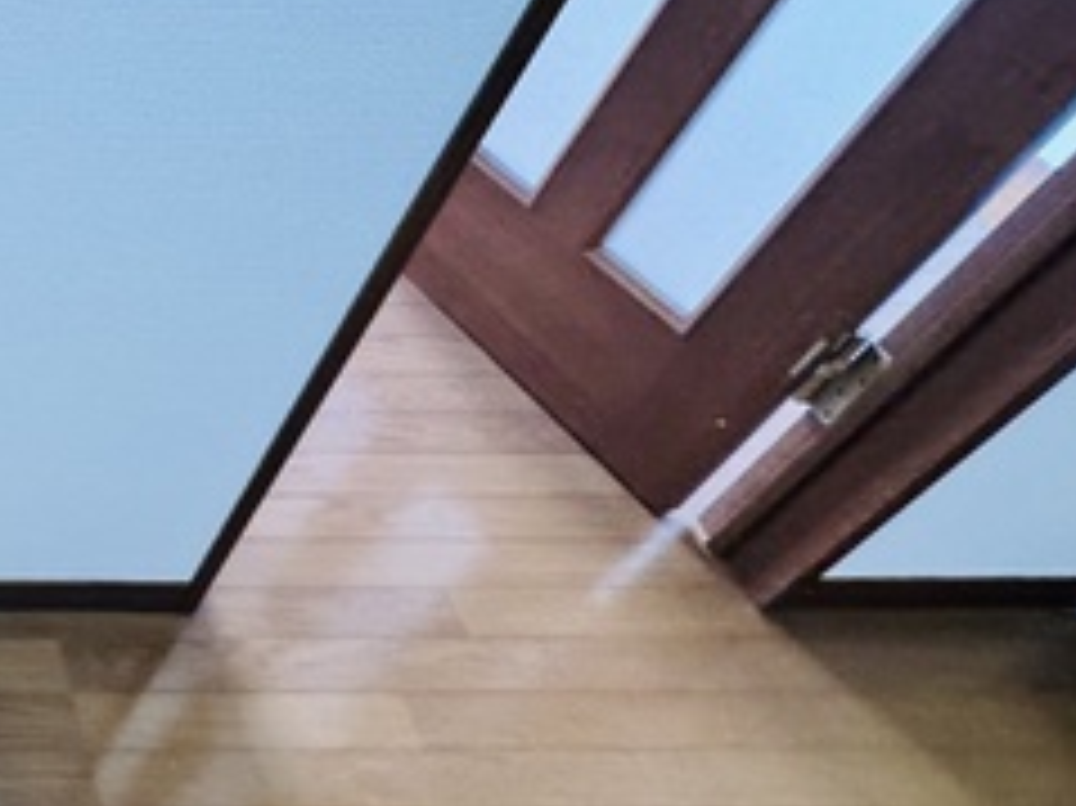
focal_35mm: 41
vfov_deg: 34.9
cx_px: -374
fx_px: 1274
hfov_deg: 32.3
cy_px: 516
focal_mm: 2.22
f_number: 2.2
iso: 400
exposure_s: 1/60
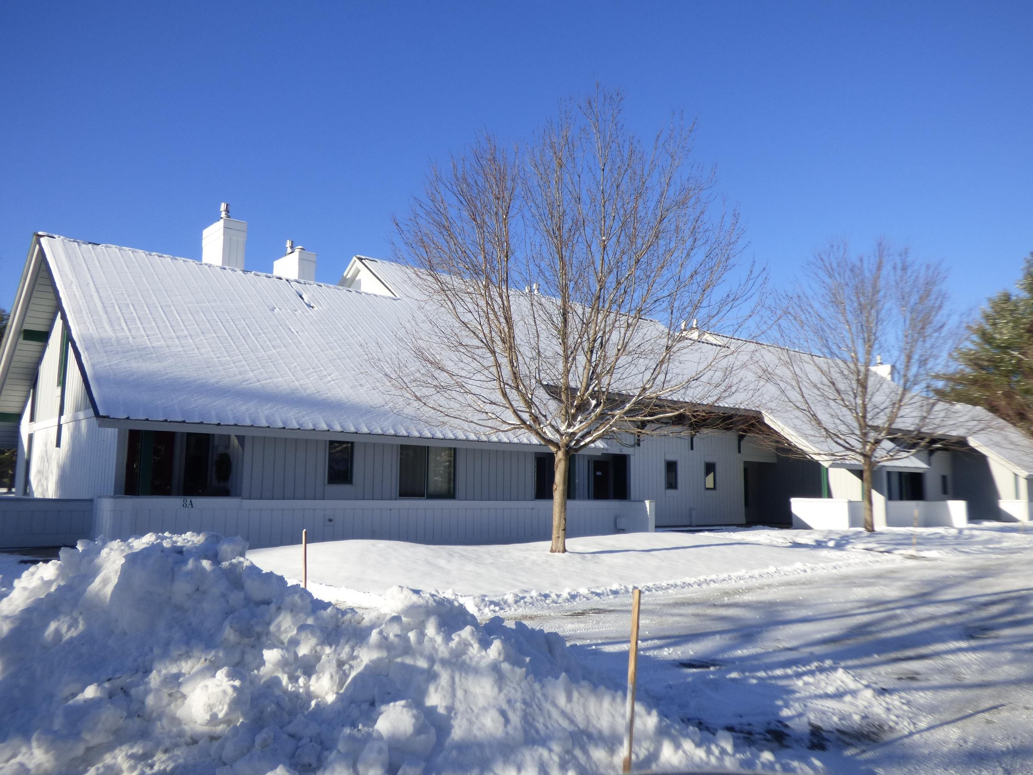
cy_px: 388
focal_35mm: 27
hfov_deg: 65.3
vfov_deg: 51.4
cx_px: 516
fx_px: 806
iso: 100
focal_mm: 4.83
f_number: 3.2
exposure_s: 1/1300
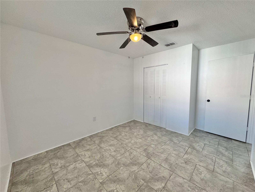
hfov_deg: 102.1
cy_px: 96
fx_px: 103
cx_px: 128
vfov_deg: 85.7
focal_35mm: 14
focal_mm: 2.22
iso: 160
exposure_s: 1/120
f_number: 2.2
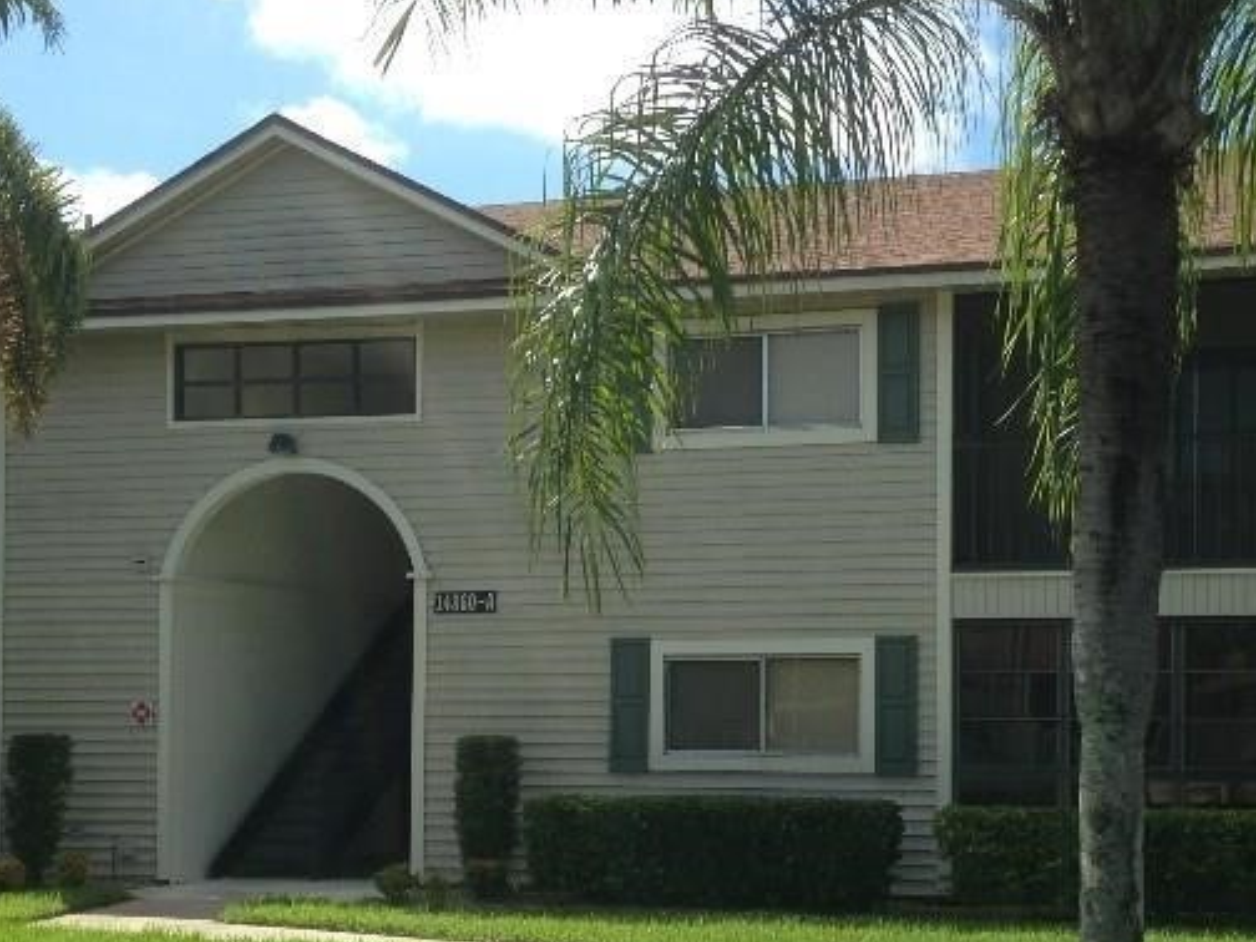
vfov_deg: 21.8
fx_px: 2431
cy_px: 693
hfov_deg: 28.9
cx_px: 783
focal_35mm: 67
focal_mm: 4.13
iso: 50
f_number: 2.4
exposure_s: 1/1232
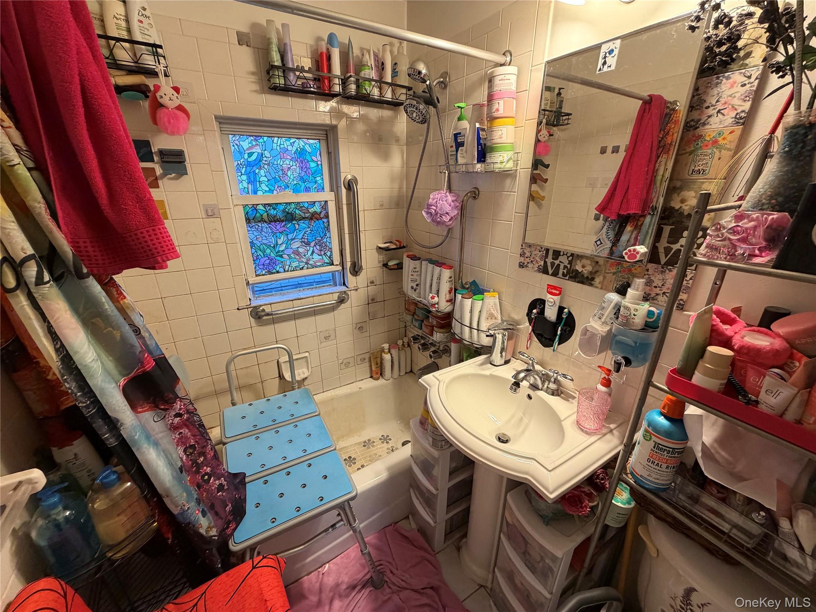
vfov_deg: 85.7
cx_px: 408
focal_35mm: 14
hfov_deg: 102.1
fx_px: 330
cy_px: 306
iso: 320
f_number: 2.2
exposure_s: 1/60
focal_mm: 2.22
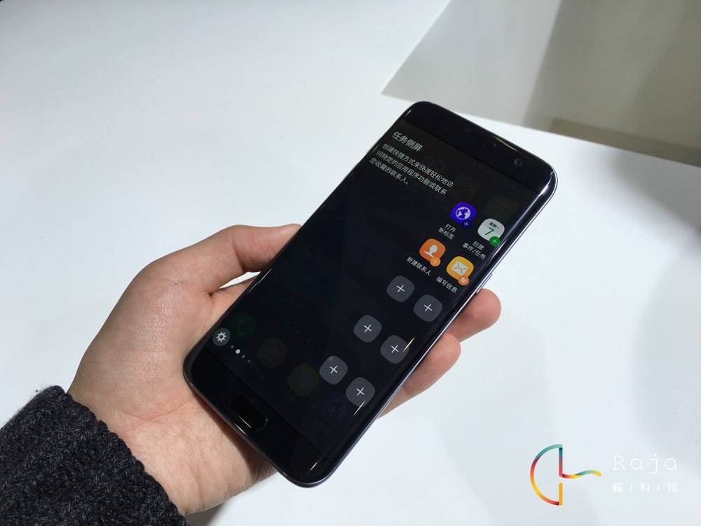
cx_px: 350
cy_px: 263
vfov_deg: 48.2
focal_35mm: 29
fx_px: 587
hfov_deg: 61.7
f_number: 2.2
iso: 25
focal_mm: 4.15
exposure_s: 1/275
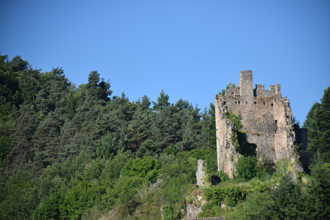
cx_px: 165
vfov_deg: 6.5
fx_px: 1925
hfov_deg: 9.8
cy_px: 110
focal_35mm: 210
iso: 500
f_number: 5.6
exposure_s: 1/2500
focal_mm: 140
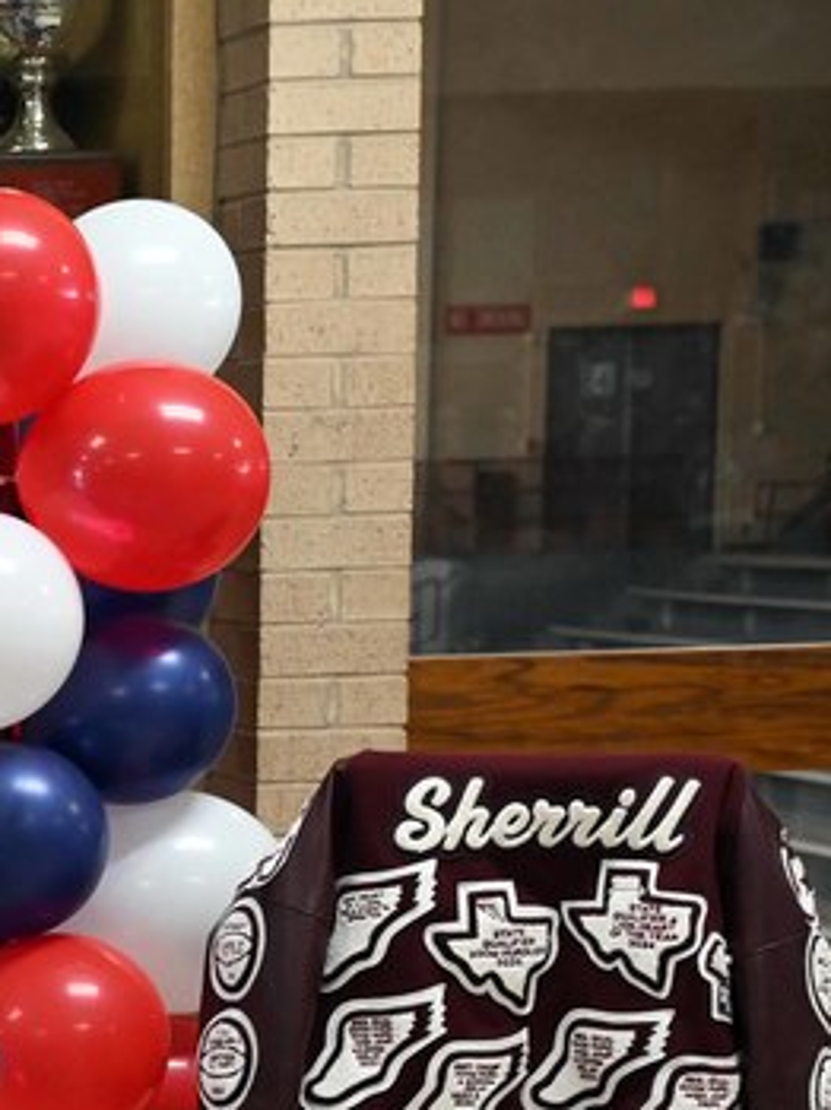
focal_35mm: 110
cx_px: -752
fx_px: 3525
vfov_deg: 17.6
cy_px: 1054
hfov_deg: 12.1
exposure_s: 1/125
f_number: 4
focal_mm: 40
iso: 2800
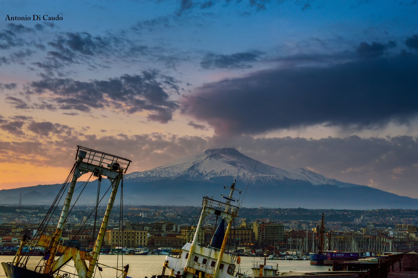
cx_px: 209
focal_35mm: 75
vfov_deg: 18.1
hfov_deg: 27.0
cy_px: 139
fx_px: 870
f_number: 16
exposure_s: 1/5
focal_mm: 50
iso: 100
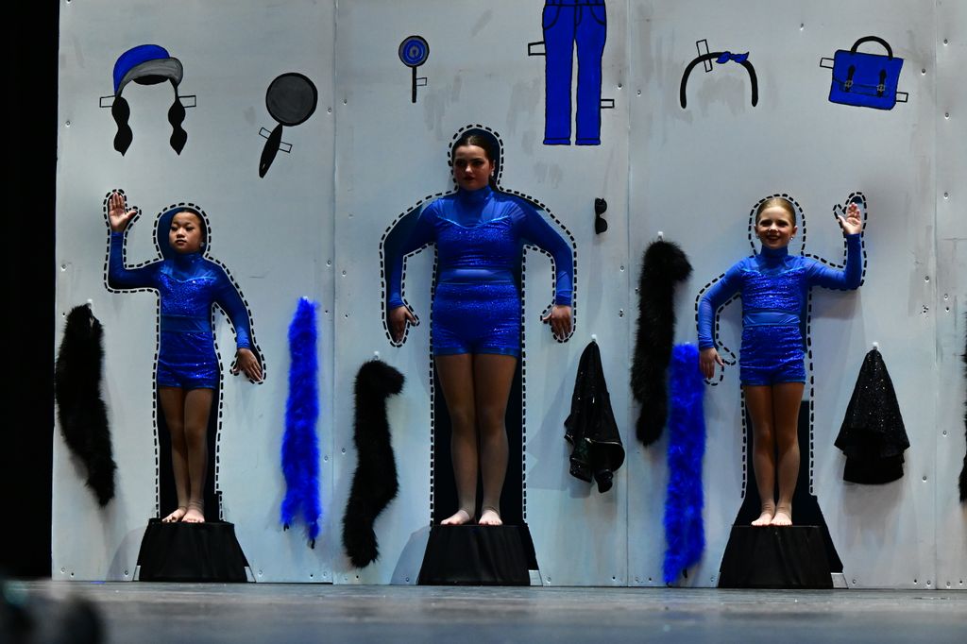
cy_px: 322
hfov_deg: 15.5
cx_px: 484
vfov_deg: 10.4
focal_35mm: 132
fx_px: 3544
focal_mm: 88
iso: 5000
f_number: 3.2
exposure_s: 1/640
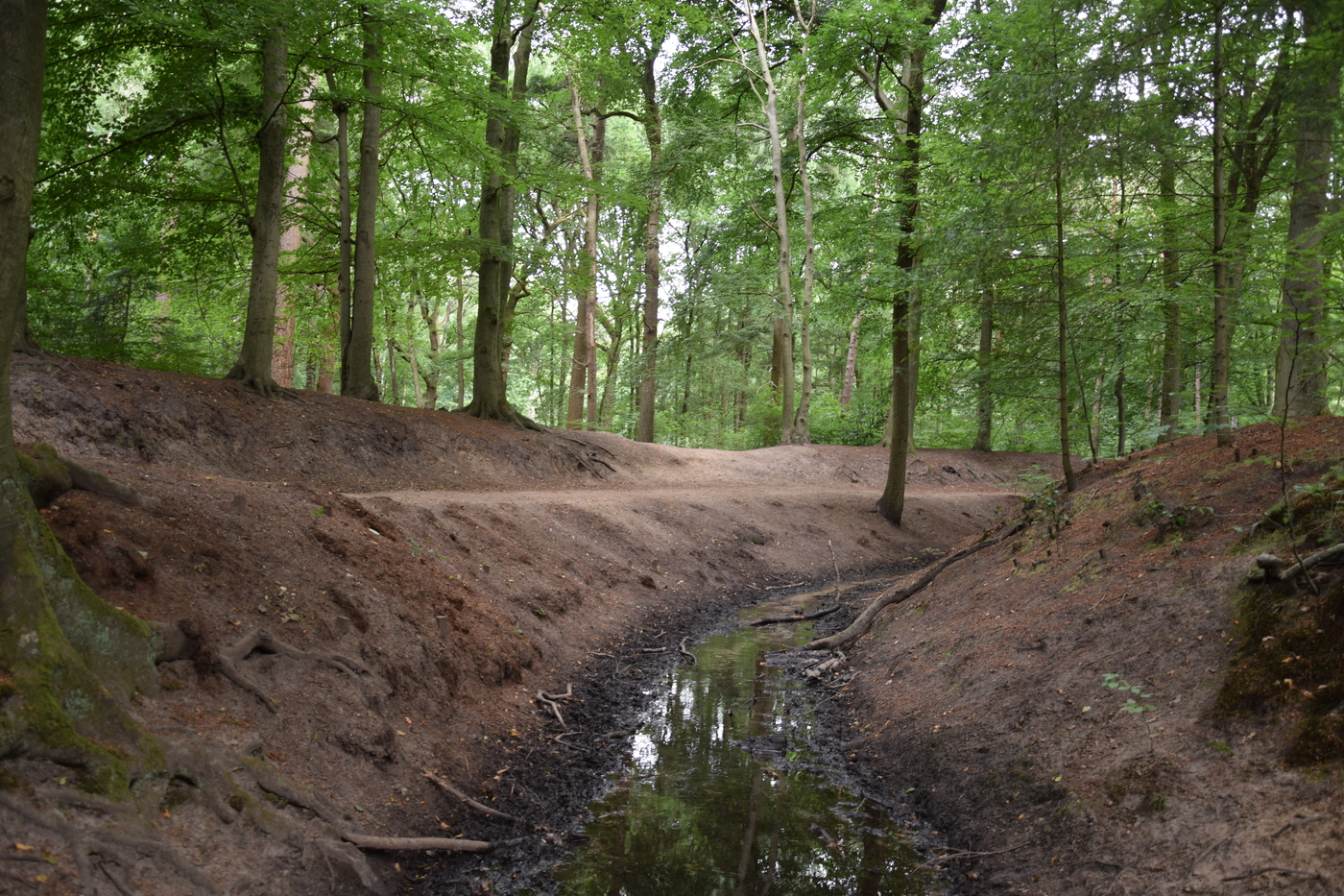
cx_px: 672
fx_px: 1008
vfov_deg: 47.9
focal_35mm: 27
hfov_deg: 67.4
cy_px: 448
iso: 250
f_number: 3.5
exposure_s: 1/30
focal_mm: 18
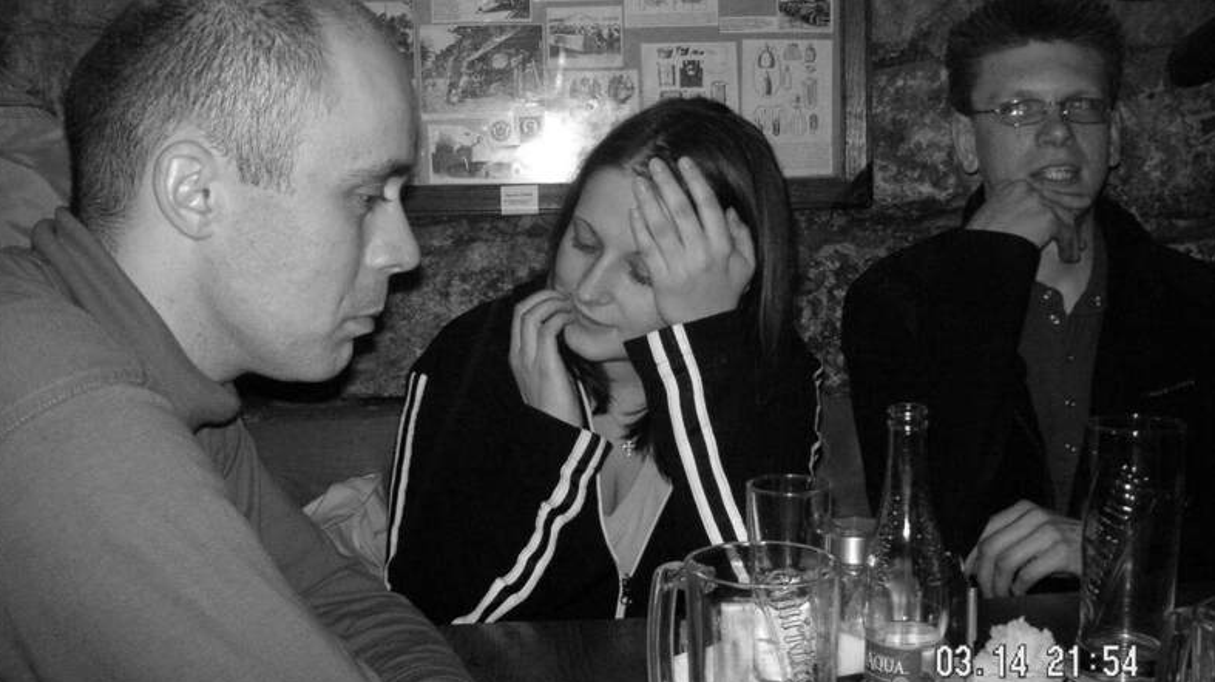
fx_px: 1320
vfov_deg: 28.9
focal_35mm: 41
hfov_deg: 49.4
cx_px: 607
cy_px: 289
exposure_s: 1/45
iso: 160
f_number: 2.8
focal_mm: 6.1
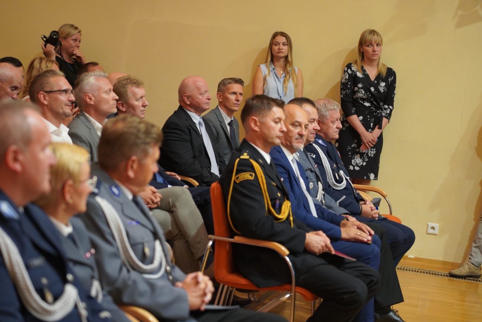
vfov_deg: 13.0
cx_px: 241
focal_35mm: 105
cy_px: 161
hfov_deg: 19.5
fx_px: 1406
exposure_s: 1/160
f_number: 4
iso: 4000
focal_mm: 105
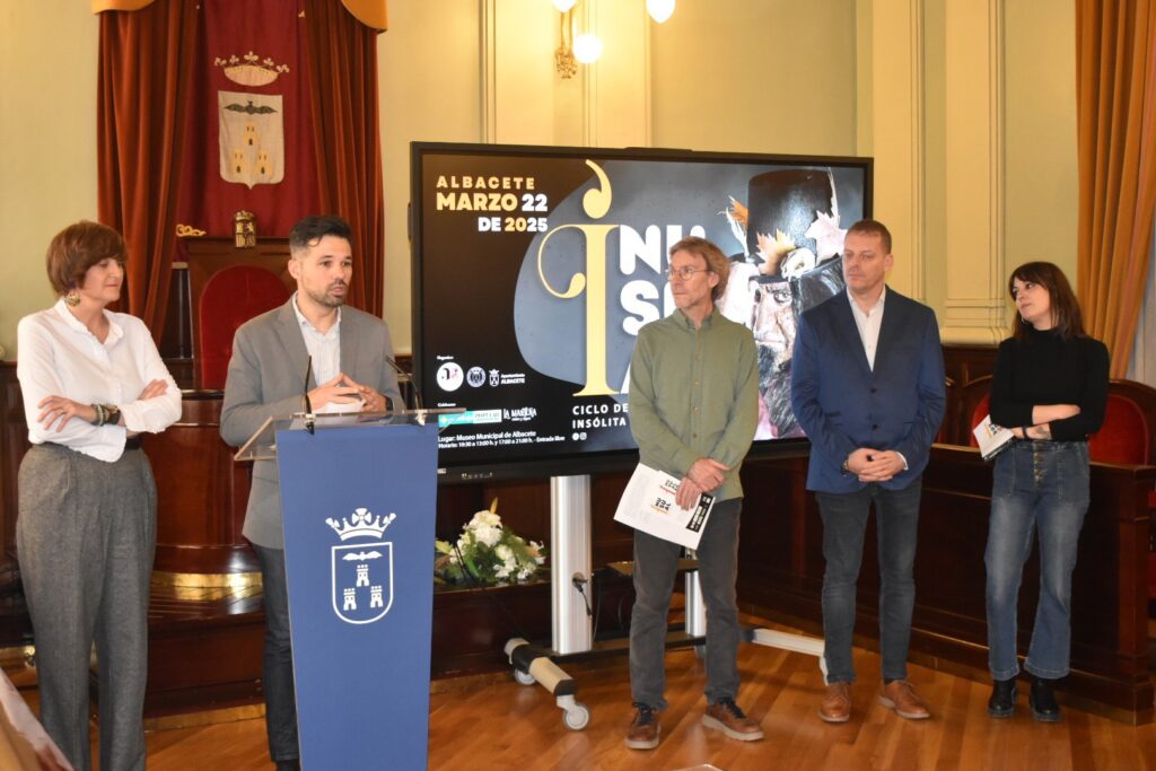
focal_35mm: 48
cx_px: 578
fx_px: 1541
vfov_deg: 28.1
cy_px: 386
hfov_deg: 41.1
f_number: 5.6
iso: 2200
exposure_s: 1/60
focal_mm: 32
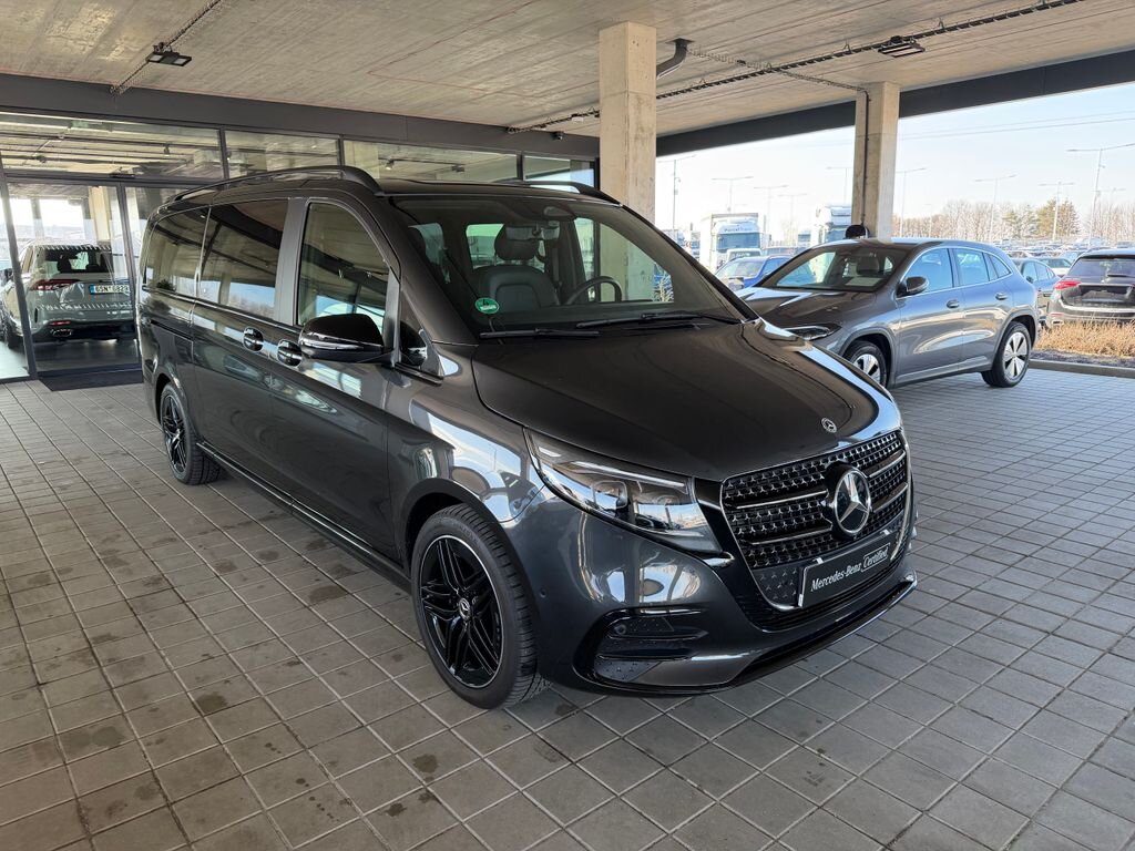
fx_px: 787
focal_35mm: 24
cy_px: 426
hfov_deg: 71.6
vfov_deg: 56.8
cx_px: 568
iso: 100
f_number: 1.78
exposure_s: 1/189
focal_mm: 6.76
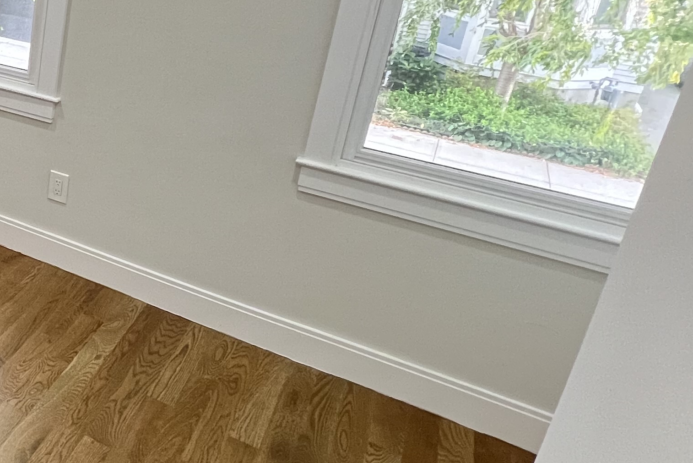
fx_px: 693
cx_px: -118
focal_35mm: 36
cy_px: 97
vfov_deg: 35.8
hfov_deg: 39.8
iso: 320
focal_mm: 1.57
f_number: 1.8
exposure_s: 1/60
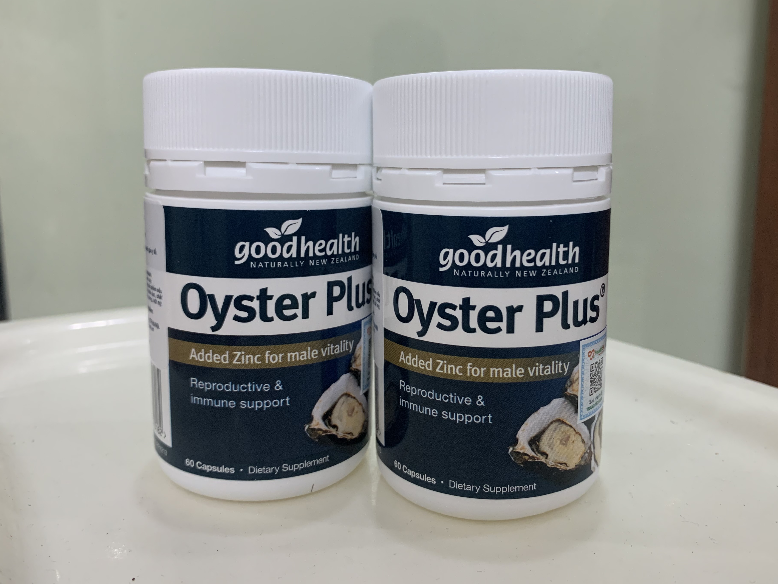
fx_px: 652
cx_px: 409
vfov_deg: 48.2
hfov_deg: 61.6
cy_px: 268
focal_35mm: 29
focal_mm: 4.25
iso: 200
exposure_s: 1/50
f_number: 1.8
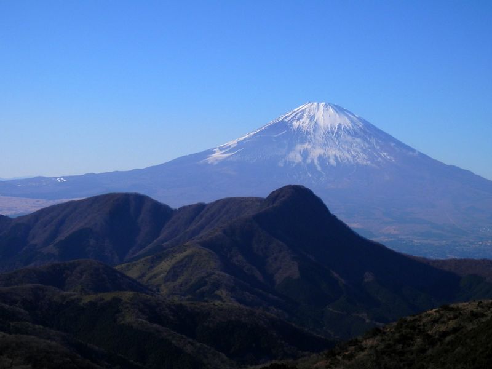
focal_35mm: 80
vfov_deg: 18.4
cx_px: 246
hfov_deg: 24.4
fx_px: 1137
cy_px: 184
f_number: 13.1
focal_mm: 14.4
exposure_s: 1/200
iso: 80
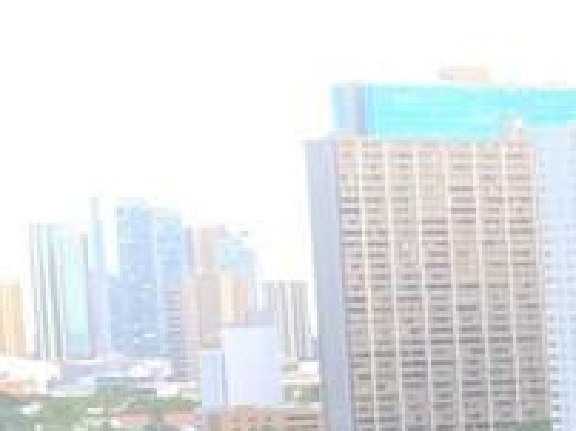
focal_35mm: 206
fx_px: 3424
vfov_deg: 7.1
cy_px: 654
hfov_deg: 7.9
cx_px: 1891
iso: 64
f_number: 1.8
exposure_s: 1/120
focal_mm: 4.25
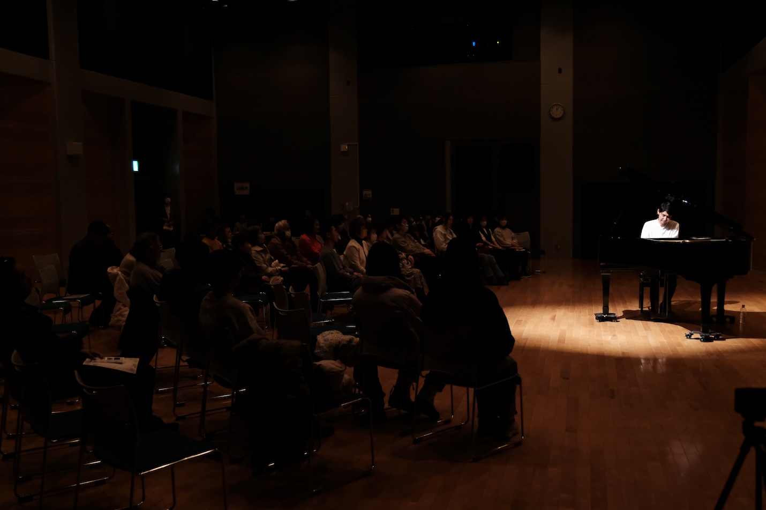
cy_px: 255
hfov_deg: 53.2
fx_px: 765
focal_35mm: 36
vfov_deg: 36.8
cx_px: 383
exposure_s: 1/200
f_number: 2.8
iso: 5000
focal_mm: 24.2
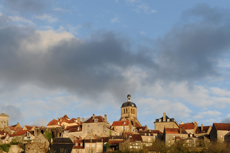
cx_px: 84
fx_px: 715
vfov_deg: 12.2
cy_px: 114
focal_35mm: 112
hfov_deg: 18.2
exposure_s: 1/500
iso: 200
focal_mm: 70
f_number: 8
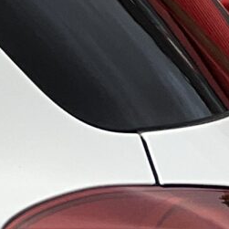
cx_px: -412
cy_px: 390
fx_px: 5202
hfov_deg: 2.5
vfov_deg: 2.5
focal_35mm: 695
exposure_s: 1/348
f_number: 2.8
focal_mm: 9
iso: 32
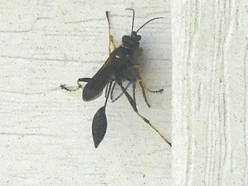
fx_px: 2149
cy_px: 93
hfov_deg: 6.6
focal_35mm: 300
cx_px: 124
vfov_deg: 5.0
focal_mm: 53.7
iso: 220
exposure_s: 1/250
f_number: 5.5
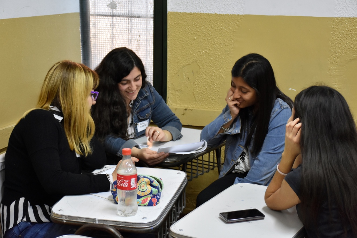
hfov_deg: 31.9
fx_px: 625
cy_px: 119
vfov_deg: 21.6
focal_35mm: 63
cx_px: 178
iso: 1800
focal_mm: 42
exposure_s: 1/60
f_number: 4.5
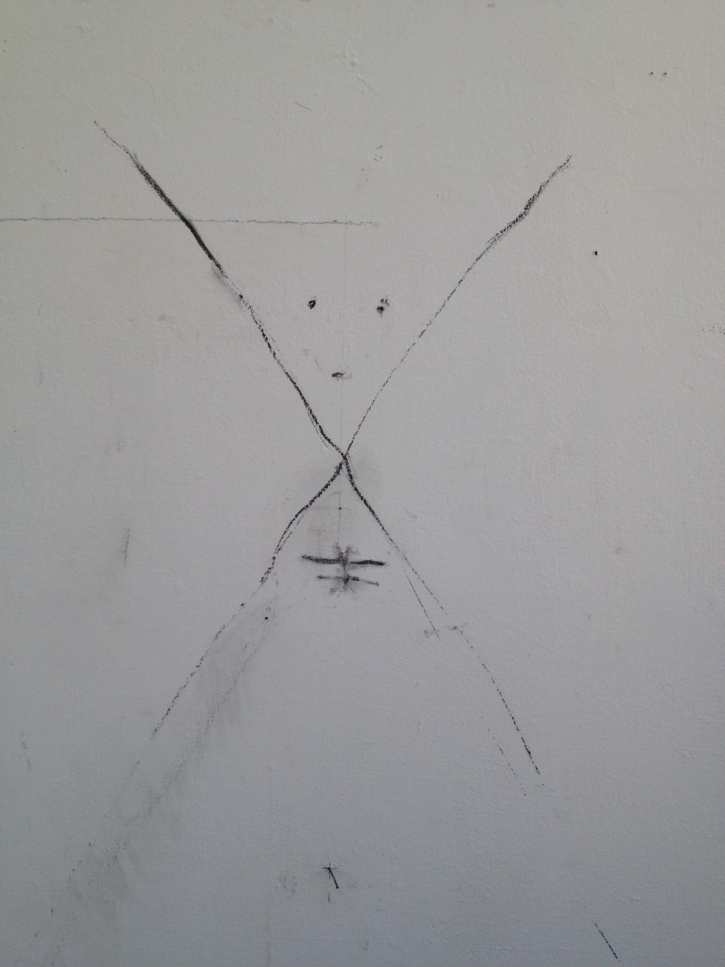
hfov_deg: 40.7
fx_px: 977
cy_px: 484
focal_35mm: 35
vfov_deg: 52.6
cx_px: 362
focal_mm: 4.28
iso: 50
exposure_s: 1/300
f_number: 2.4
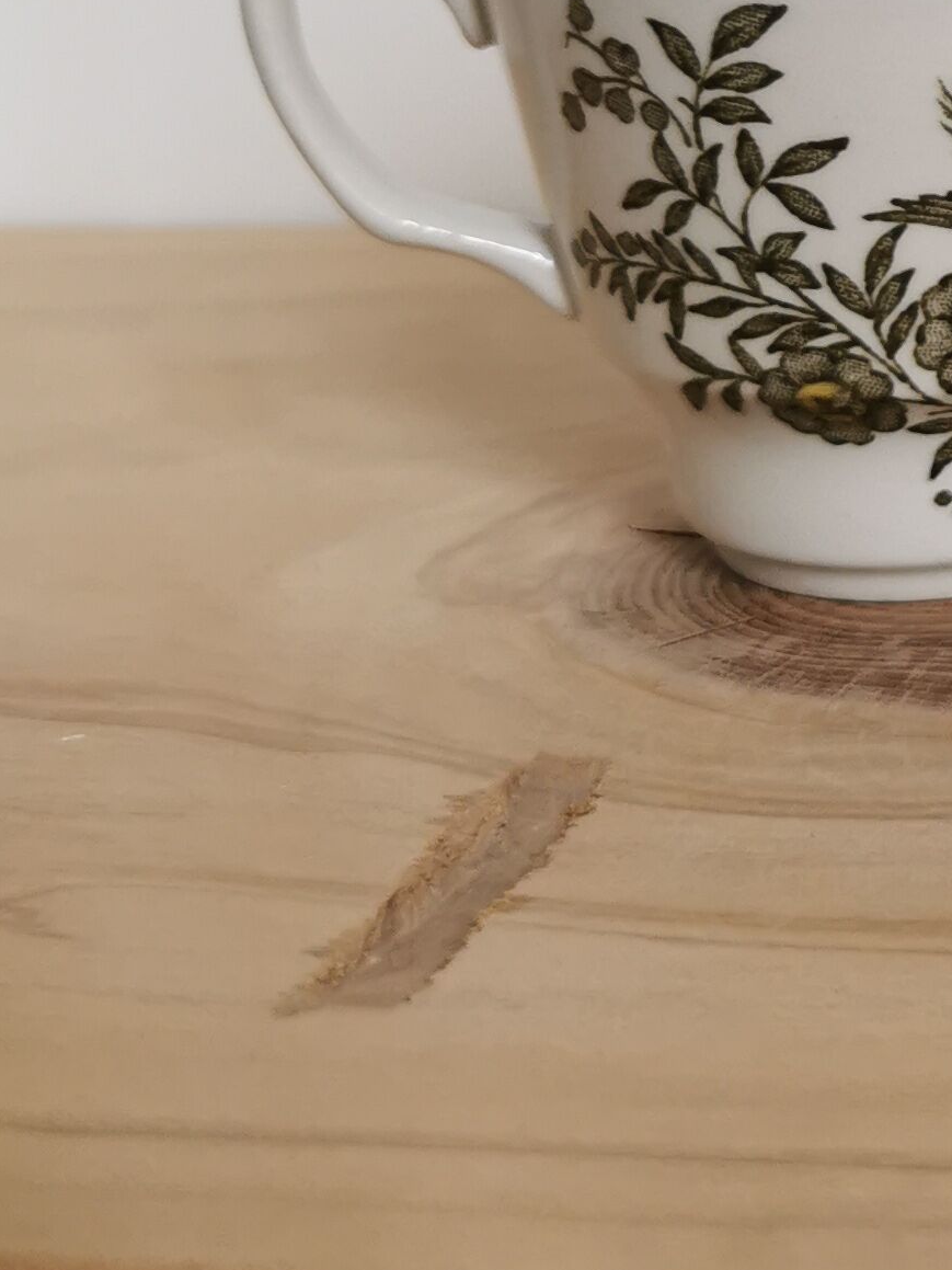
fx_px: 3117
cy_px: 42
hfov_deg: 15.8
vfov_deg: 22.3
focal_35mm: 85
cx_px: 1460
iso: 125
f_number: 1.8
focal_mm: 5.58
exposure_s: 1/50
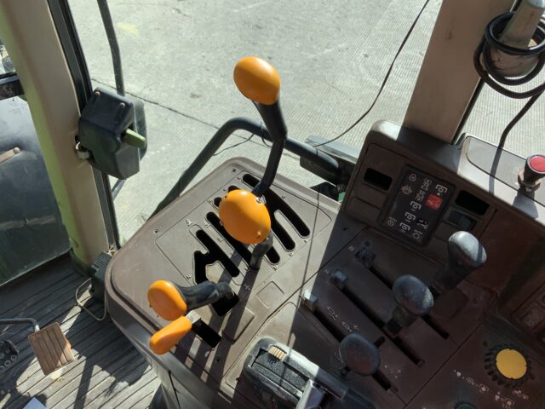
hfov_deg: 61.7
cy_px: 204
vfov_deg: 48.2
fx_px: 457
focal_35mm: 29
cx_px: 272
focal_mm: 3
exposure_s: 1/829
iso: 16
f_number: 1.8
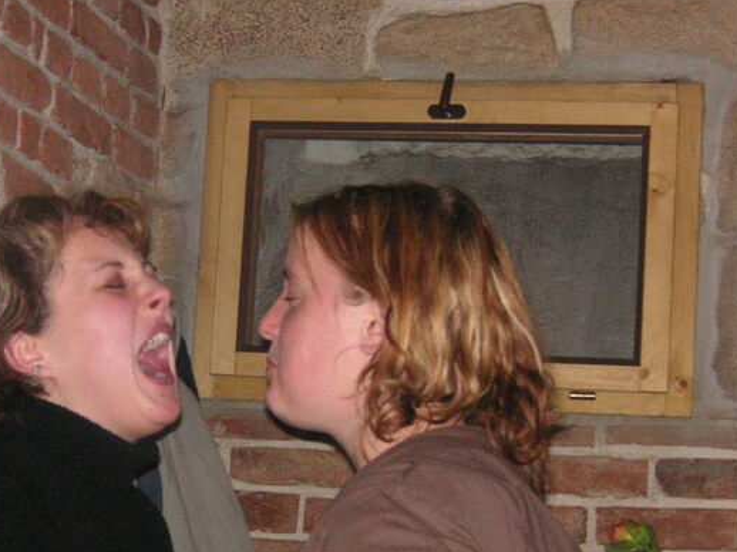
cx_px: 255
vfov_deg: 14.5
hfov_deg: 19.2
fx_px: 2171
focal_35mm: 102
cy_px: 346
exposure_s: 1/60
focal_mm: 11
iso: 160
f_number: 4
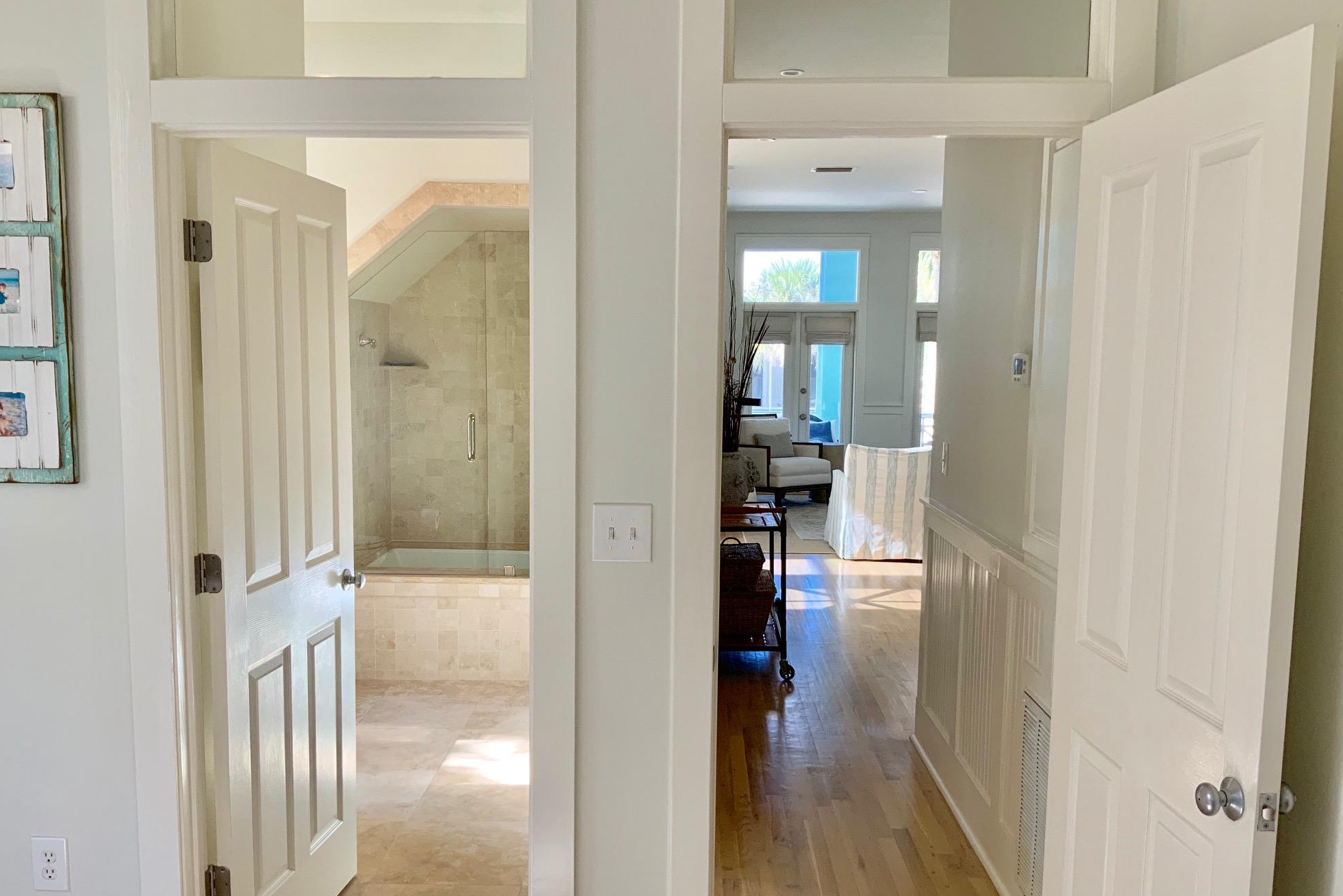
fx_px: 1157
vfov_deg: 42.3
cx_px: 672
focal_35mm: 31
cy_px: 480
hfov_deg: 60.3
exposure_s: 1/120
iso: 64
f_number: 1.8
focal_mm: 3
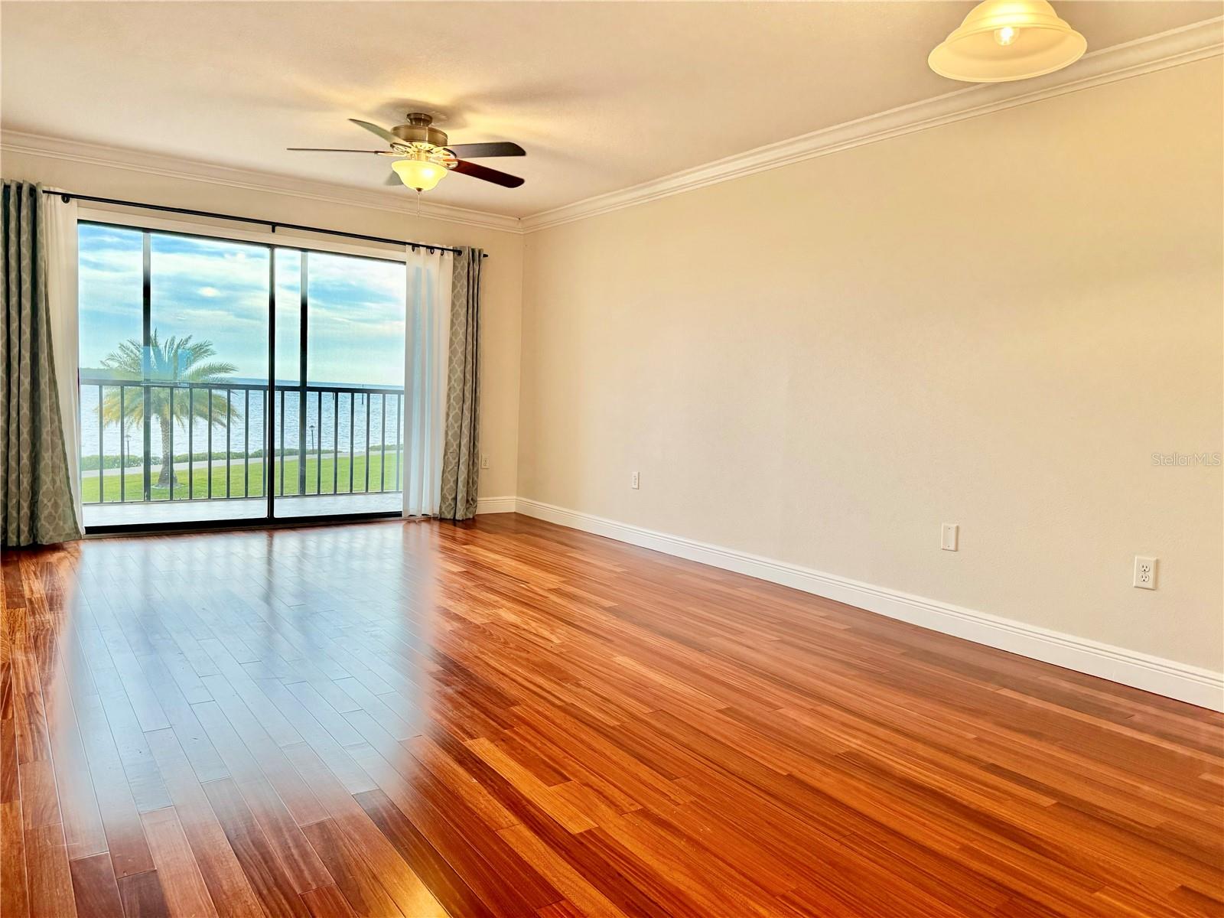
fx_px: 849
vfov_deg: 56.8
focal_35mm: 24
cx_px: 612
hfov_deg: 71.6
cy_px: 459
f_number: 1.78
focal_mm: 6.86
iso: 100
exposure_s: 1/120
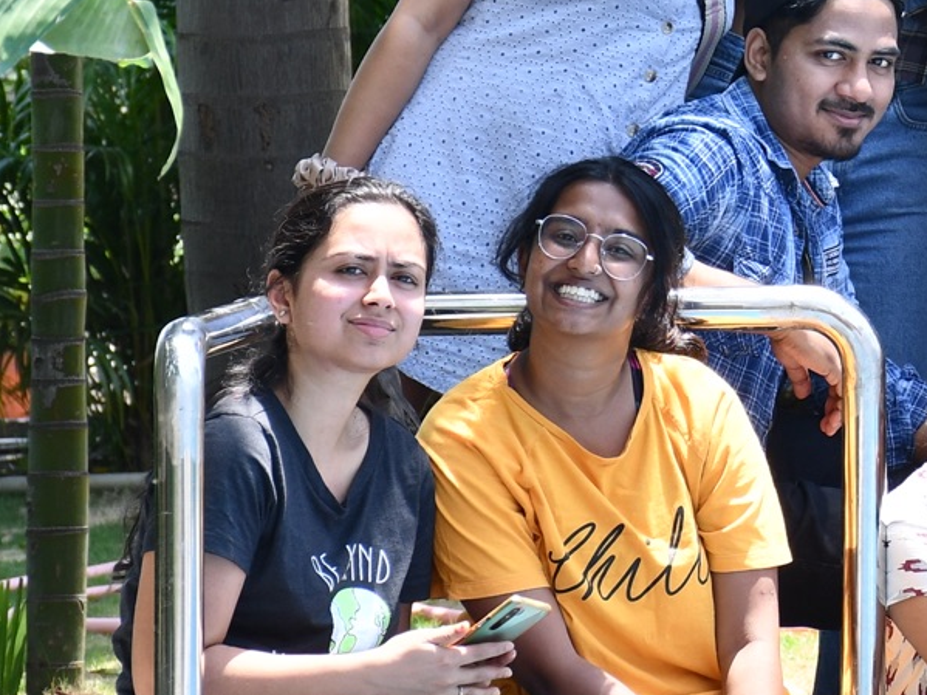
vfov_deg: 4.0
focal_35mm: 370
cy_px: 62
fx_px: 9906
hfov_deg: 5.3
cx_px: 1353
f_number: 5.6
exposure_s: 1/250
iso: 280
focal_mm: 80
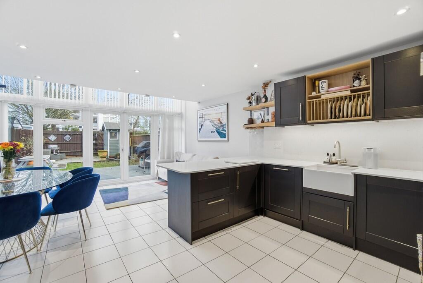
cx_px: 212
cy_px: 142
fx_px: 176
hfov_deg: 100.4
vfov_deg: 77.4
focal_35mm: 15
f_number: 4
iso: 100
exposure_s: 1/80
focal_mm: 10
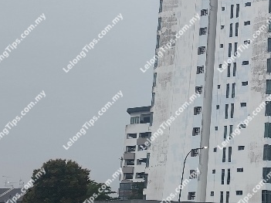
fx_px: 603
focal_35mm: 77
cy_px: -42
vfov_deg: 18.1
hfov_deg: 24.1
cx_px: 276
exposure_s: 1/221
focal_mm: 6.14
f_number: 1.65
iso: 50
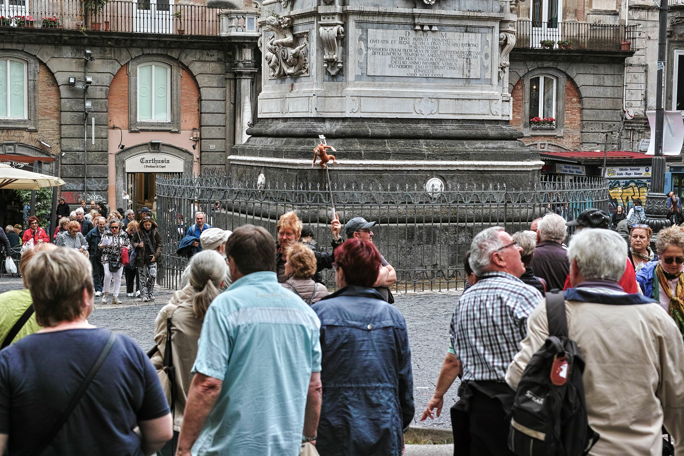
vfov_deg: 18.2
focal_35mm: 75
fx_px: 1425
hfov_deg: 27.0
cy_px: 228
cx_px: 342
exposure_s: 1/250
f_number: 5.6
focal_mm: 50
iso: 200
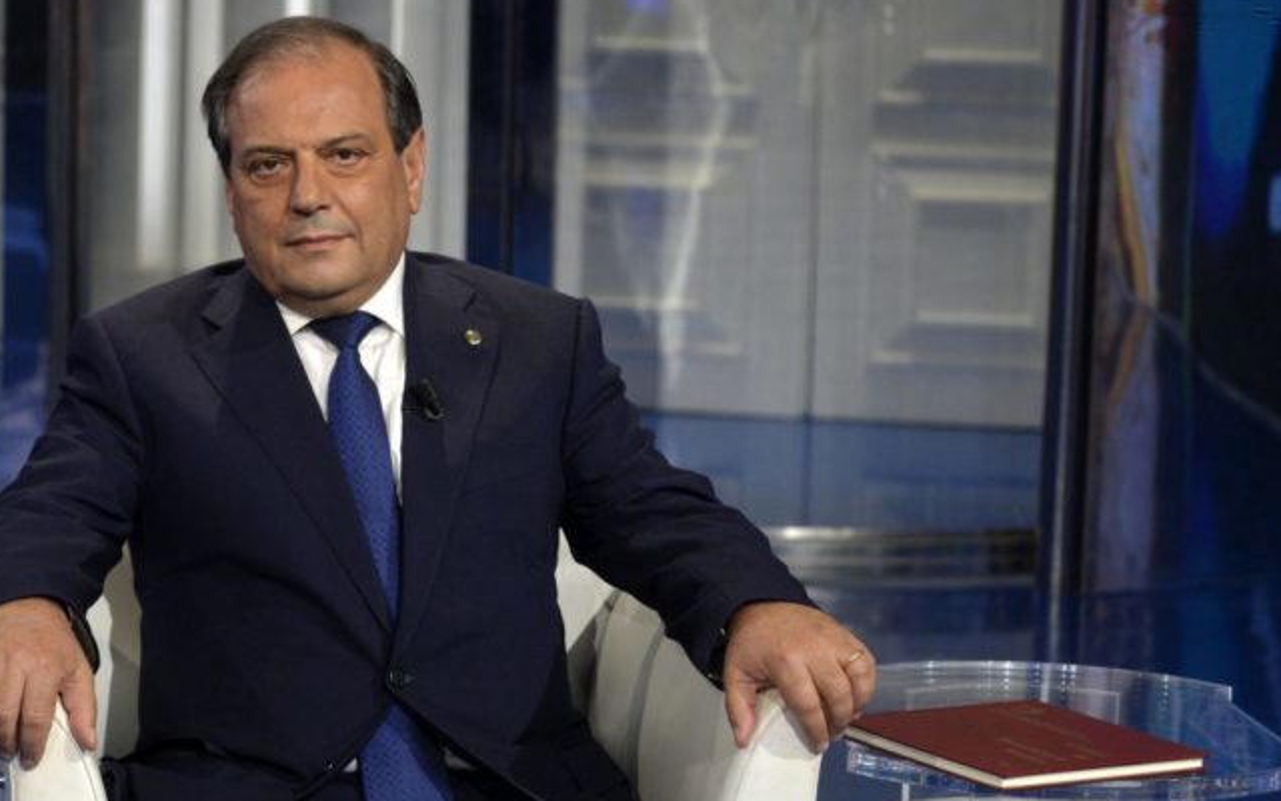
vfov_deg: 11.9
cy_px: 468
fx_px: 3840
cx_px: 530
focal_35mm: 110
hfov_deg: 18.9
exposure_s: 1/320
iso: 2500
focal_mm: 90
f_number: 5
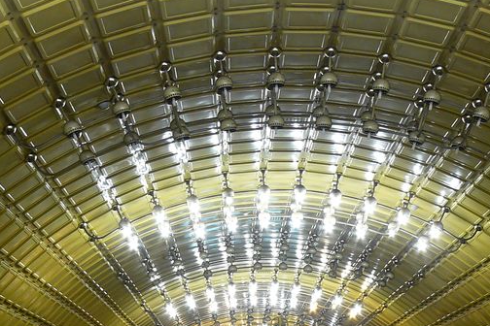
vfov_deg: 17.8
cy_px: 259
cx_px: 279
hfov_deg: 26.6
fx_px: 1034
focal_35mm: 76
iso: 100
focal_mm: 6
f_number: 4
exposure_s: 1/2
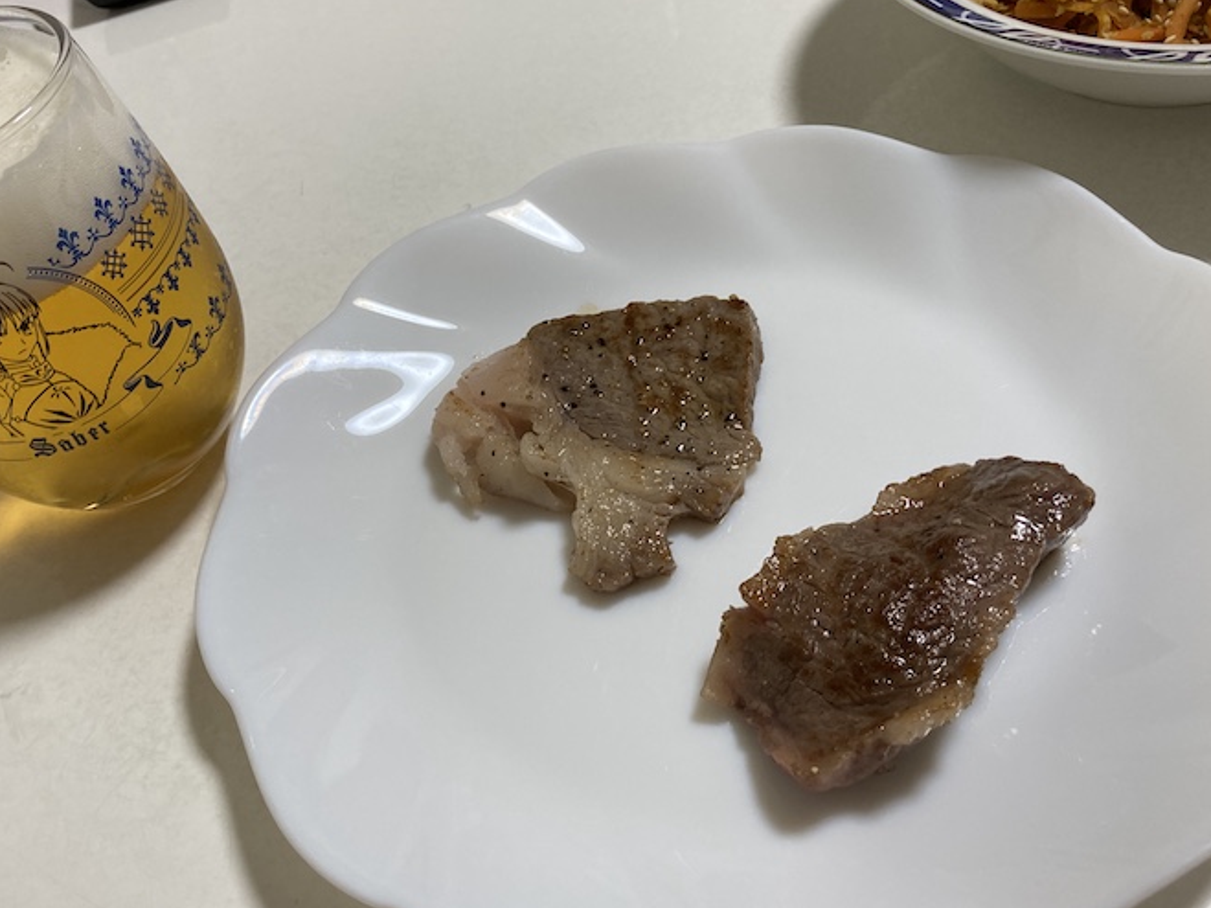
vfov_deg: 41.8
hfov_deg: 53.7
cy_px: 445
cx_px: 509
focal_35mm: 34
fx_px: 1189
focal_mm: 3.99
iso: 50
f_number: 1.8
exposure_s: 1/60
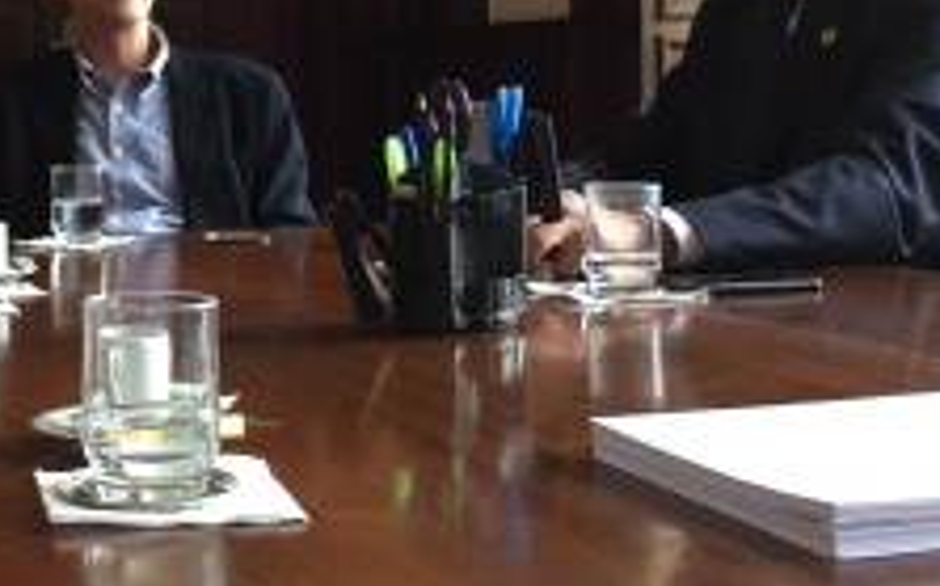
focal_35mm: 69
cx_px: 76
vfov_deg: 18.8
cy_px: 209
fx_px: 1766
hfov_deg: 28.5
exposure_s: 1/30
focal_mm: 4.15
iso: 64
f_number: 2.2
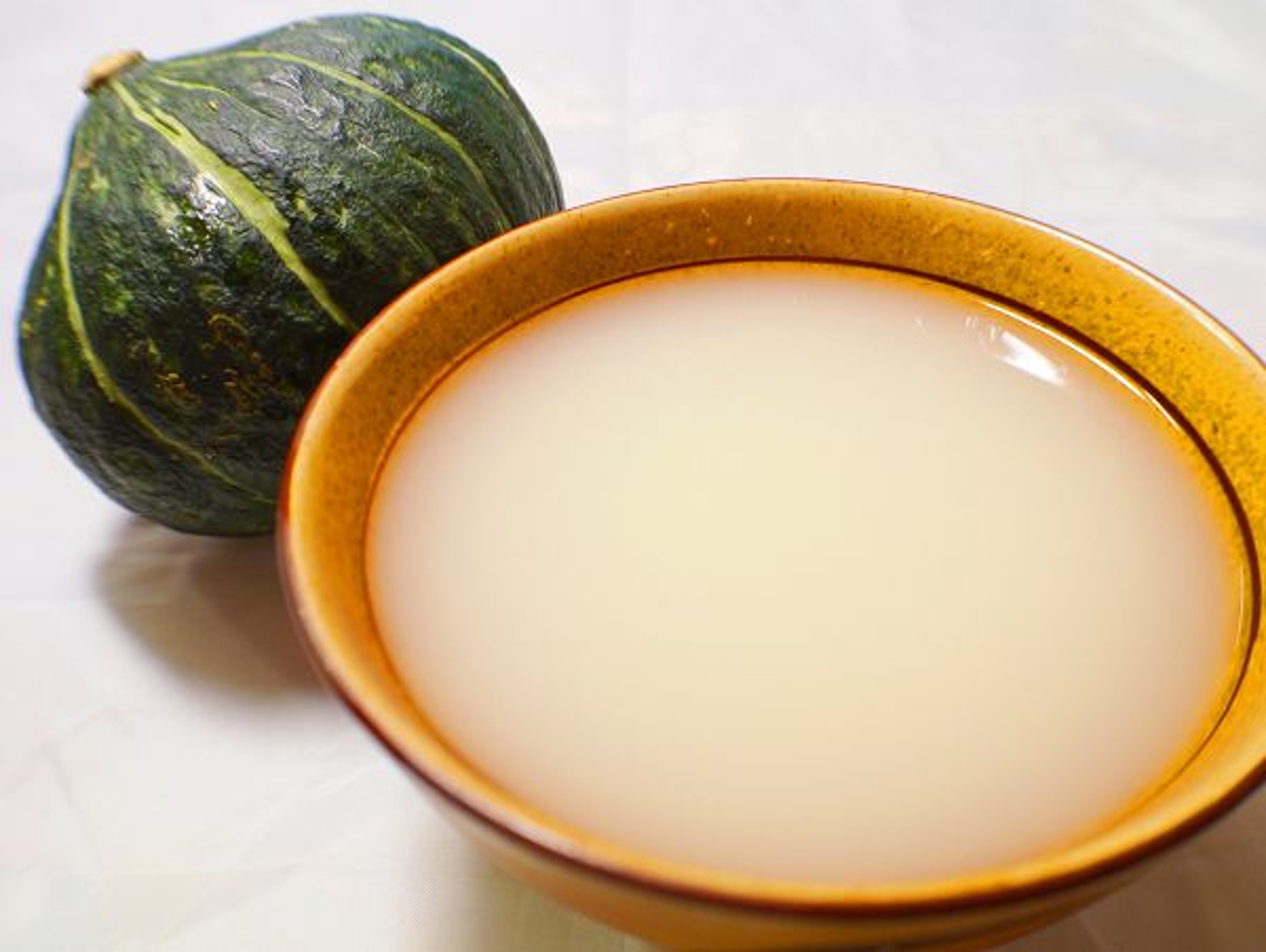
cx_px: 633
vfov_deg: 36.0
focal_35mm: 40
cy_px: 476
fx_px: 1464
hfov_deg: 46.8
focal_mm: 20
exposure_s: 1/30
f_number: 4
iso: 800
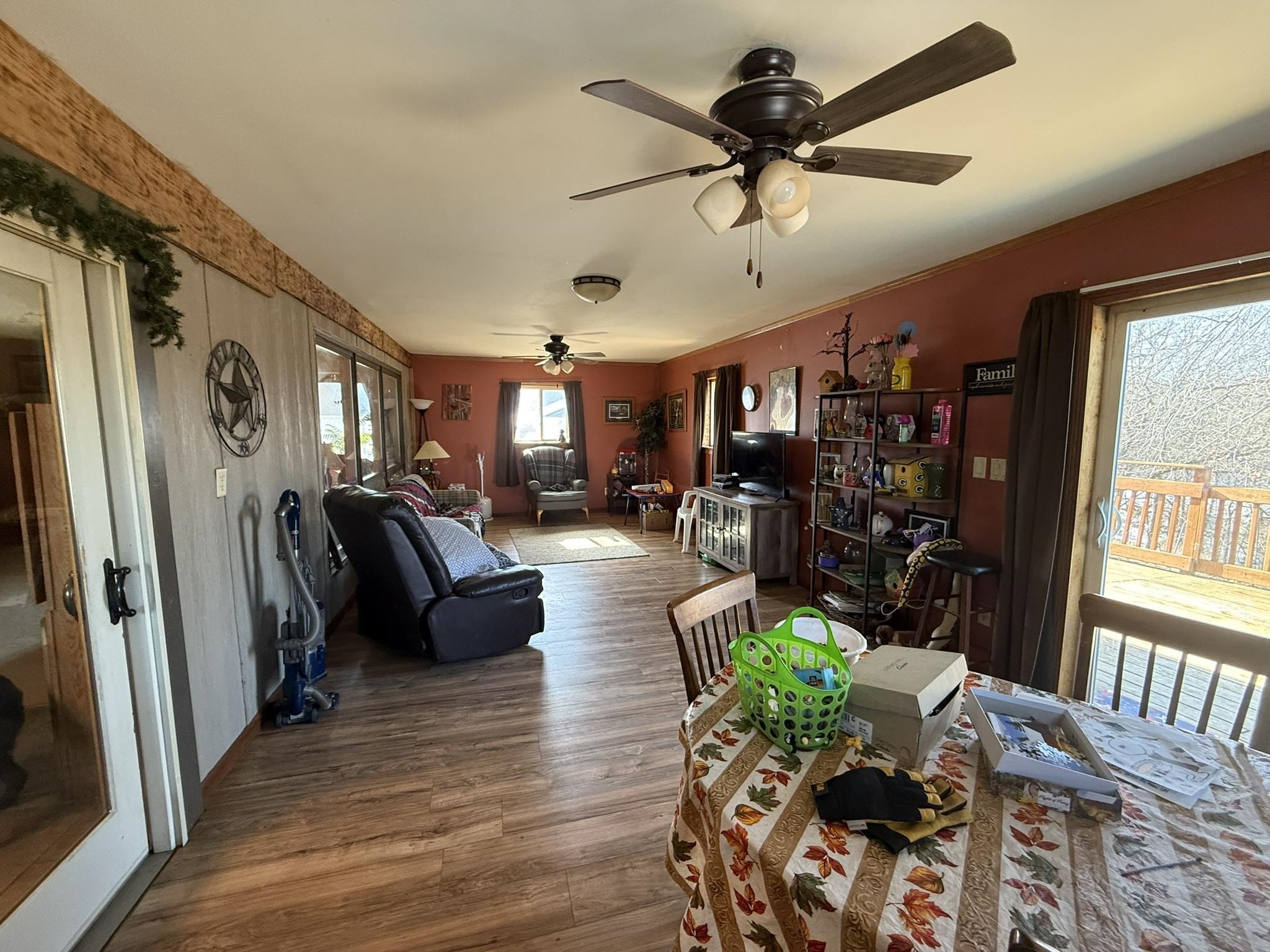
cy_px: 476
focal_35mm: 14
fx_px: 514
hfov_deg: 102.1
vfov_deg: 85.7
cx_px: 635
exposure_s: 1/69
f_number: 2.2
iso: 320
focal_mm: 2.22
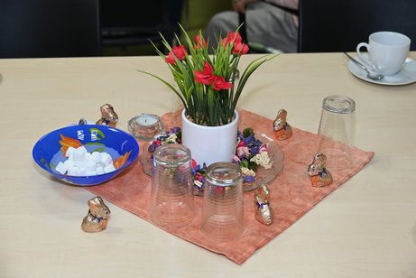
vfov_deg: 21.9
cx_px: 208
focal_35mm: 62
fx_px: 717
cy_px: 139
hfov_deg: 32.4
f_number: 6
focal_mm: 62
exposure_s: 1/60
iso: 560
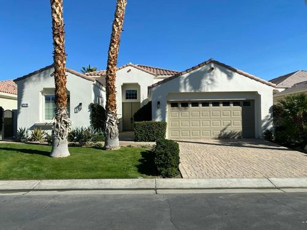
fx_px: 231
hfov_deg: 67.3
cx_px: 154
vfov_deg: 53.1
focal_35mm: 26
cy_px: 115
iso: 32
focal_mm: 4.25
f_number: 1.8
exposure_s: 1/3040
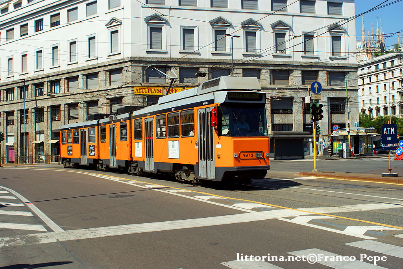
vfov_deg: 25.7
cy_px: 134
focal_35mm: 52
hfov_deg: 37.9
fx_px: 587
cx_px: 202
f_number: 8
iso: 200
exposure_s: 1/500
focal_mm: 35
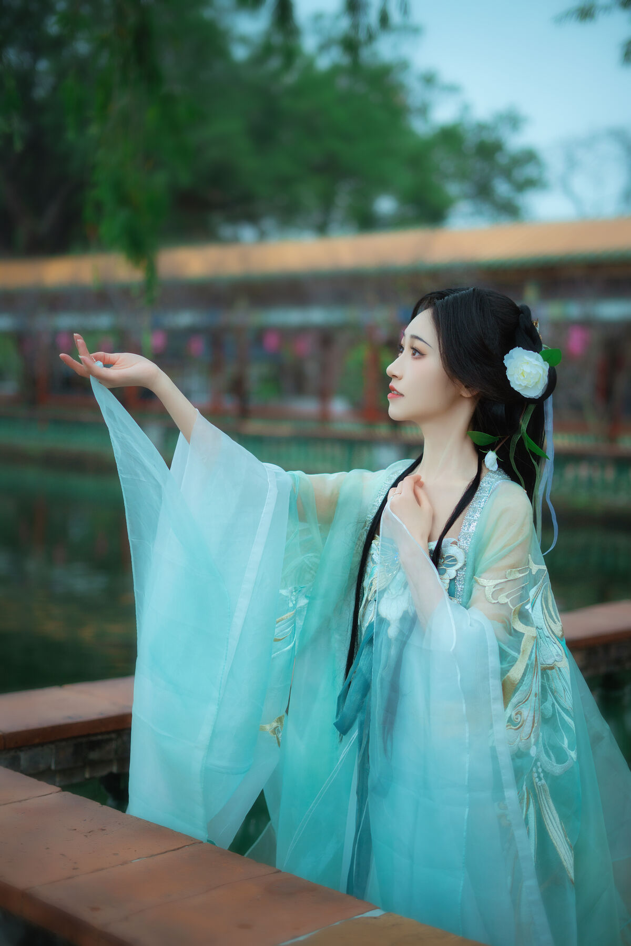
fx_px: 1314
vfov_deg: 39.6
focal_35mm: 50
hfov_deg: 27.0
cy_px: 473
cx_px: 316
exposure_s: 1/320
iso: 500
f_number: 1.8
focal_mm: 50
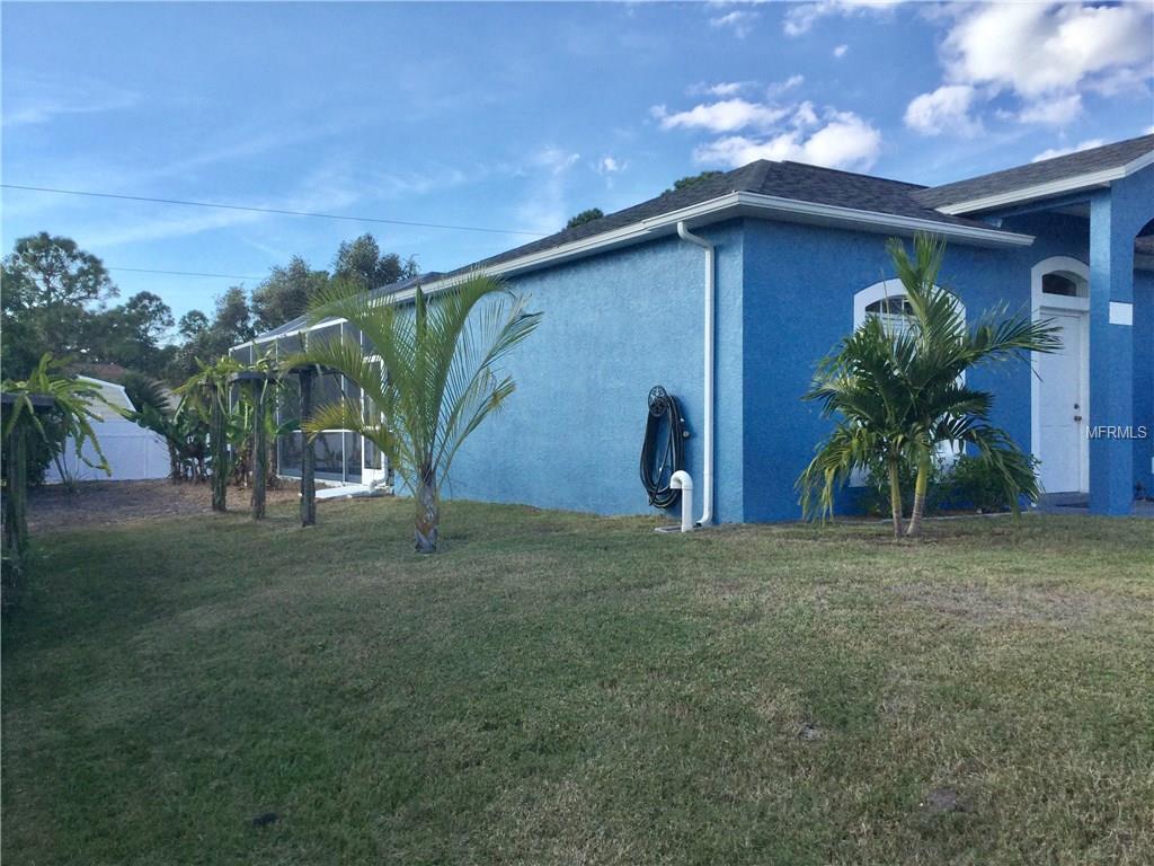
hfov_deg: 58.4
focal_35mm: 31
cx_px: 577
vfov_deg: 45.4
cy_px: 433
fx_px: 1033
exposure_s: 1/1006
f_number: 2.4
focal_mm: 3.3
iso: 25
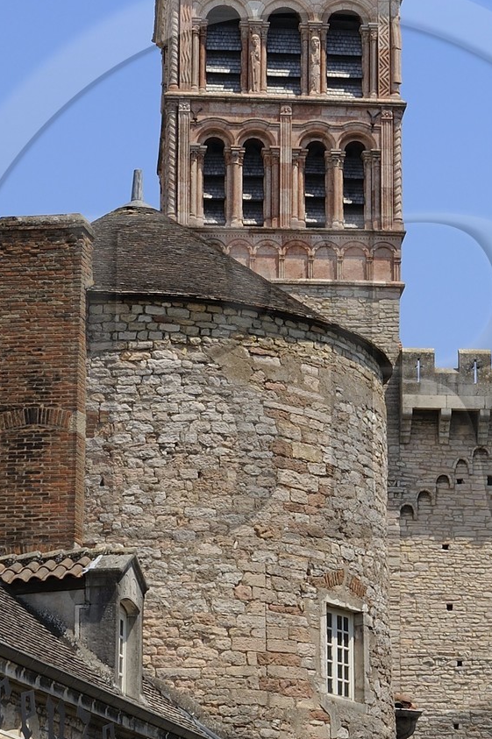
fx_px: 3222
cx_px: 306
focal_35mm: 157
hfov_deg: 8.7
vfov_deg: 13.1
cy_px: 378
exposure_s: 1/160
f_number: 14
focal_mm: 55
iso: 200
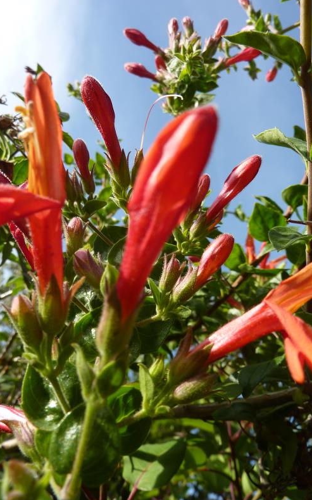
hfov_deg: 43.0
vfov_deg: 64.7
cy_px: 248
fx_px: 395
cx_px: 137
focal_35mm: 29
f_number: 4
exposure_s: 1/320
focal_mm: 4.4
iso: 80
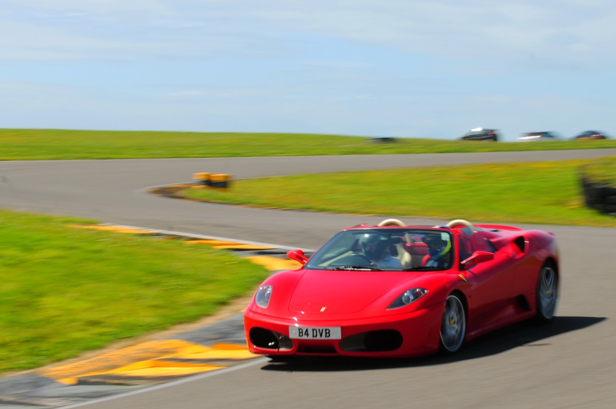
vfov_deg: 8.0
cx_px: 283
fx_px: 2922
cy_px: 241
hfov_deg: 12.0
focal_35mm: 171
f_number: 18
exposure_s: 1/60
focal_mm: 86
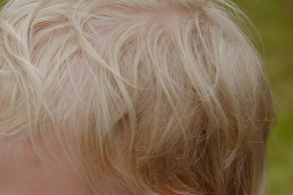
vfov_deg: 2.4
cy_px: 369
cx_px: -239
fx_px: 4619
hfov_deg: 3.6
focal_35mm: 568
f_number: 4.5
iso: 100
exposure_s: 1/320
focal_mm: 78
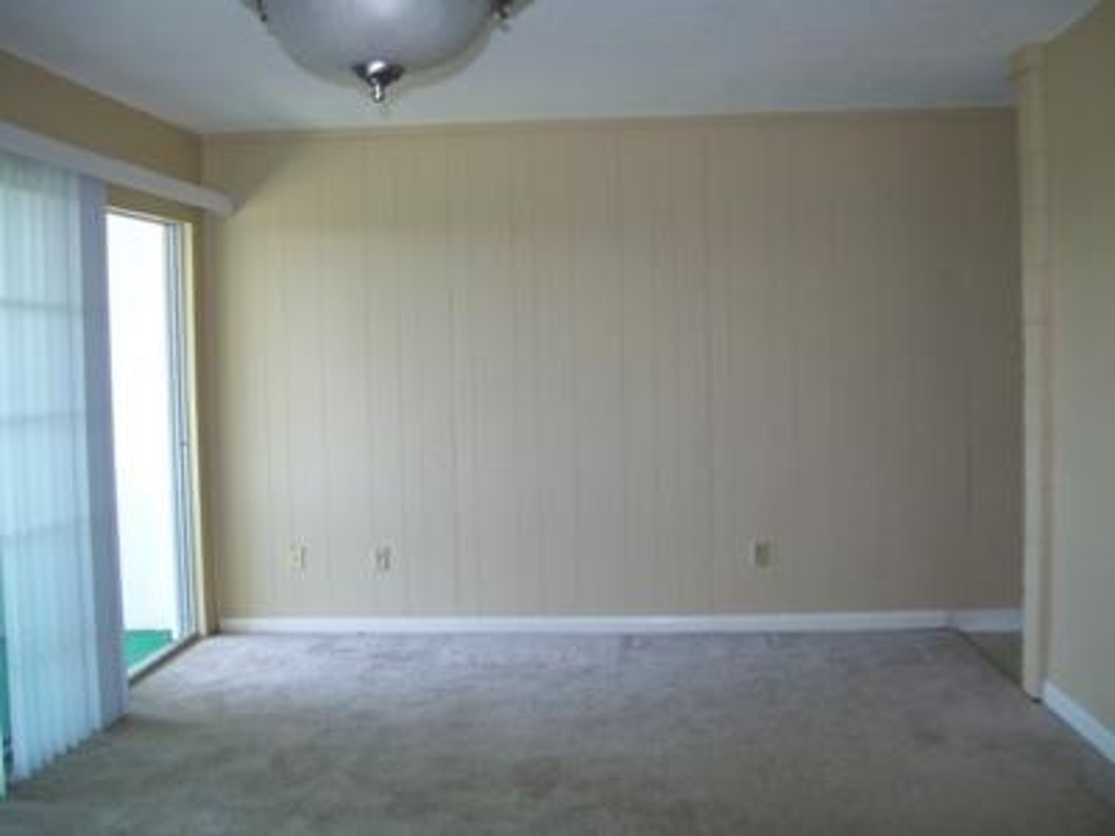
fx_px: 1160
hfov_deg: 51.4
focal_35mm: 36
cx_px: 558
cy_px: 418
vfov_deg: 39.7
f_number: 2.7
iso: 64
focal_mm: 6
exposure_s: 1/60
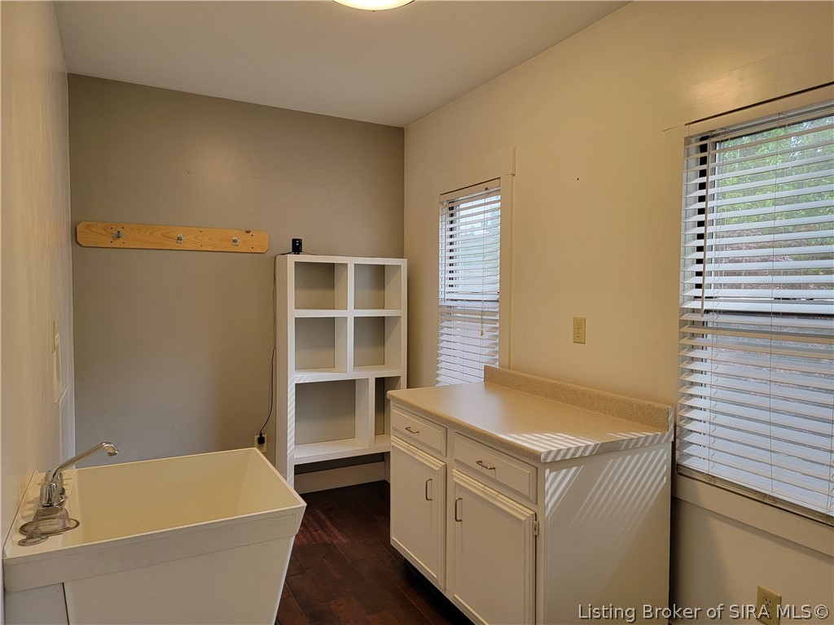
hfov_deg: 71.6
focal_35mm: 24
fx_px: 578
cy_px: 312
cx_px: 417
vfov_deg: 56.8
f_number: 1.8
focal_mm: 6.7
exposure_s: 1/120
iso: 125
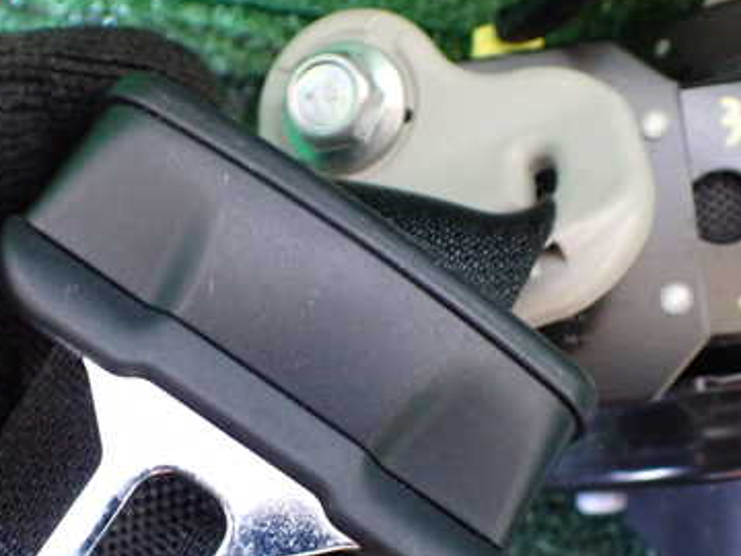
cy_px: 418
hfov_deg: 37.7
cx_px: 241
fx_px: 1070
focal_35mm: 50
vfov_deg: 28.7
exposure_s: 1/30
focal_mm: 5.4
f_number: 2.3
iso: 800
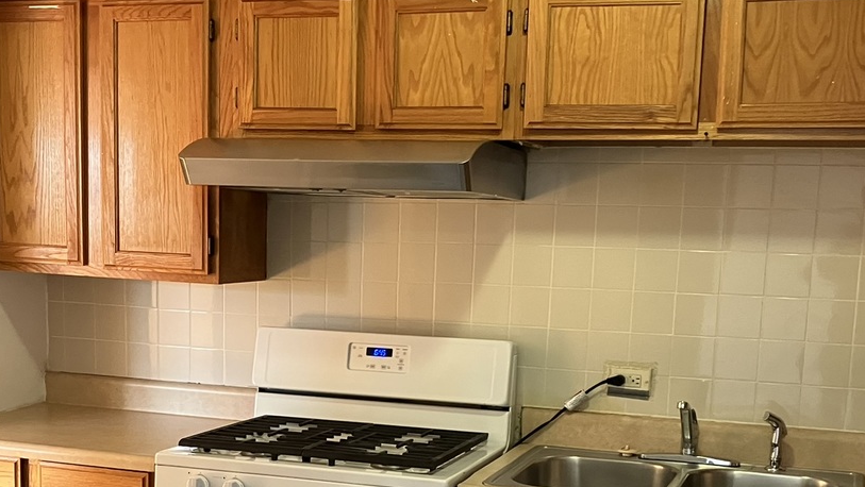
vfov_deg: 21.8
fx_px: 1239
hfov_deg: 38.5
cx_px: 415
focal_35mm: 54
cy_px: 434
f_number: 1.8
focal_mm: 3.99
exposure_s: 1/60
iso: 200
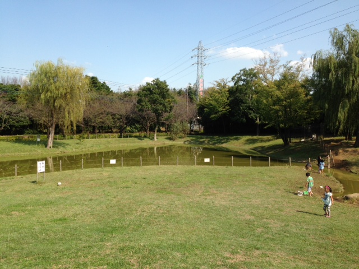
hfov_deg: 55.4
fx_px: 342
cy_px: 134
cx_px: 180
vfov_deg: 42.9
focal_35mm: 33
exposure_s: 1/1323
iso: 50
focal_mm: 4.13
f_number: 2.4
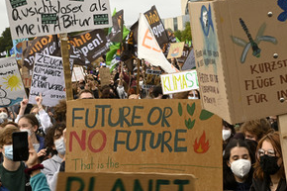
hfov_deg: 24.9
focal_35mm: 81
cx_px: 204
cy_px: 49
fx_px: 645
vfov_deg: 16.8
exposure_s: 1/200
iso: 1250
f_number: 22
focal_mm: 52
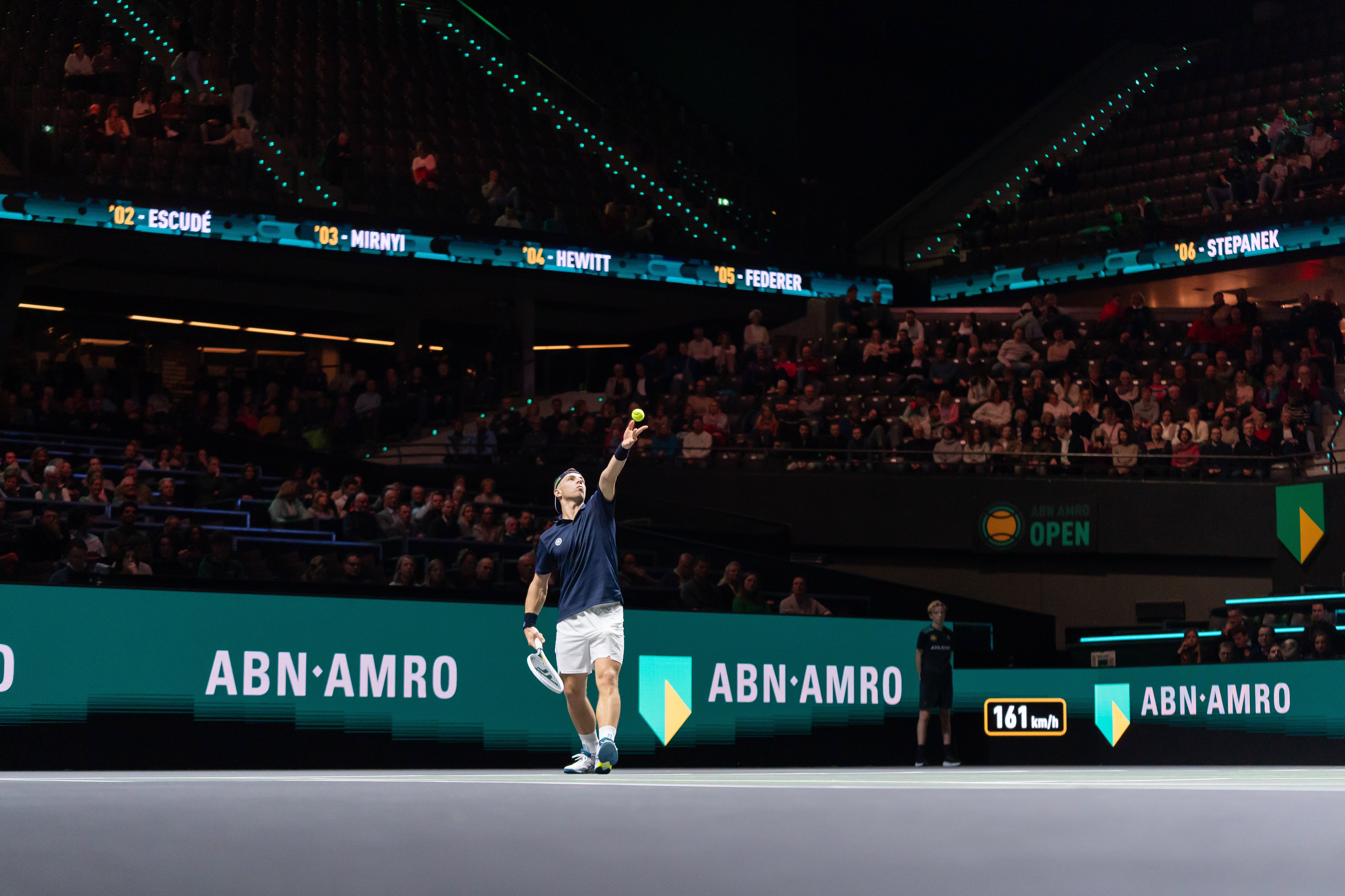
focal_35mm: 71
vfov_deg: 19.2
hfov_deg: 28.5
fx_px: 2653
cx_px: 669
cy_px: 445
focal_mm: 70
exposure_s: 1/1250
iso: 4000
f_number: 2.8
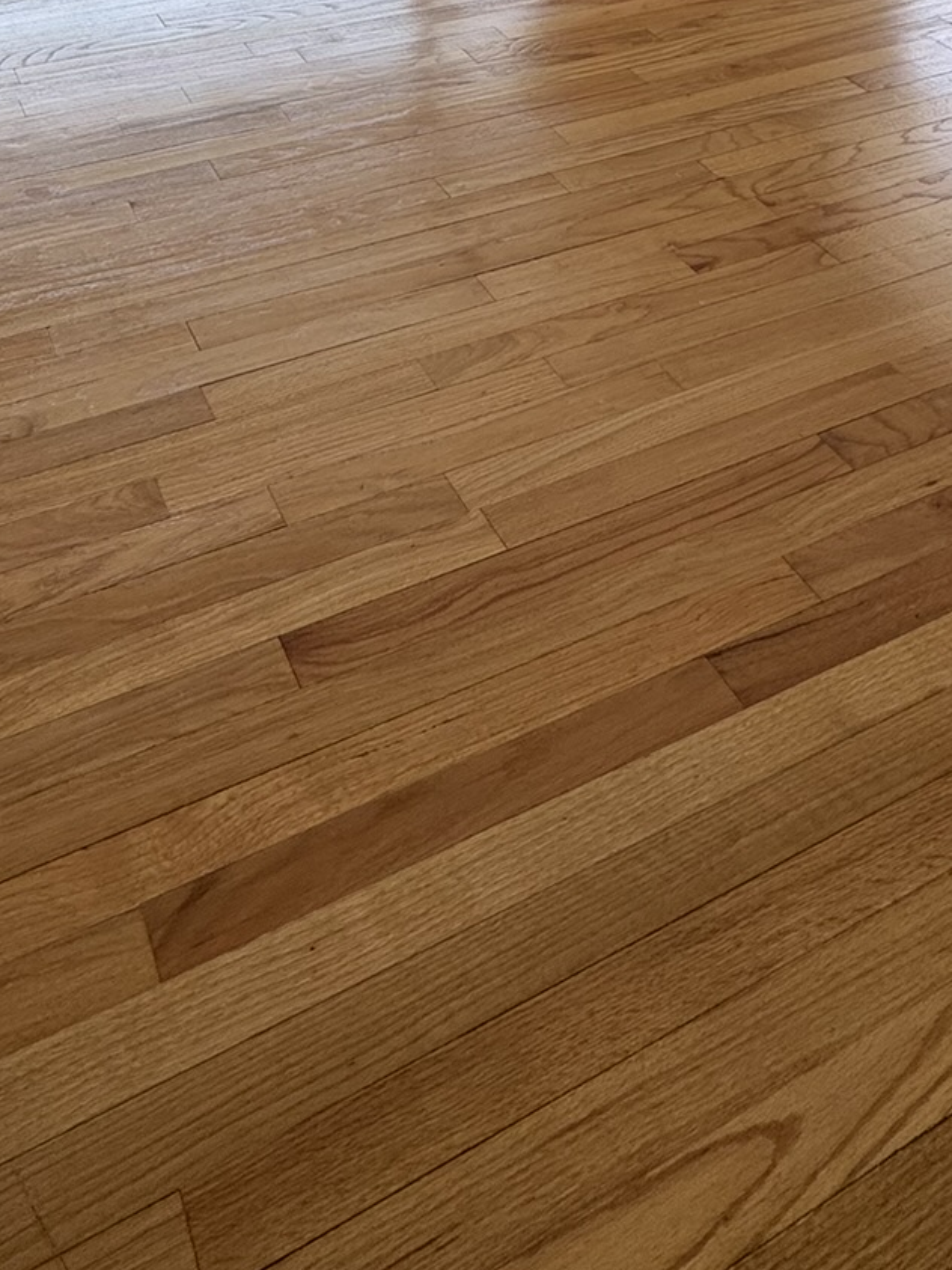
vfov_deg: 39.6
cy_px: -238
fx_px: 1247
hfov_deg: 40.8
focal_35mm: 34
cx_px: 265
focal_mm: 2.22
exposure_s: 1/203
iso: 40
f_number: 2.2
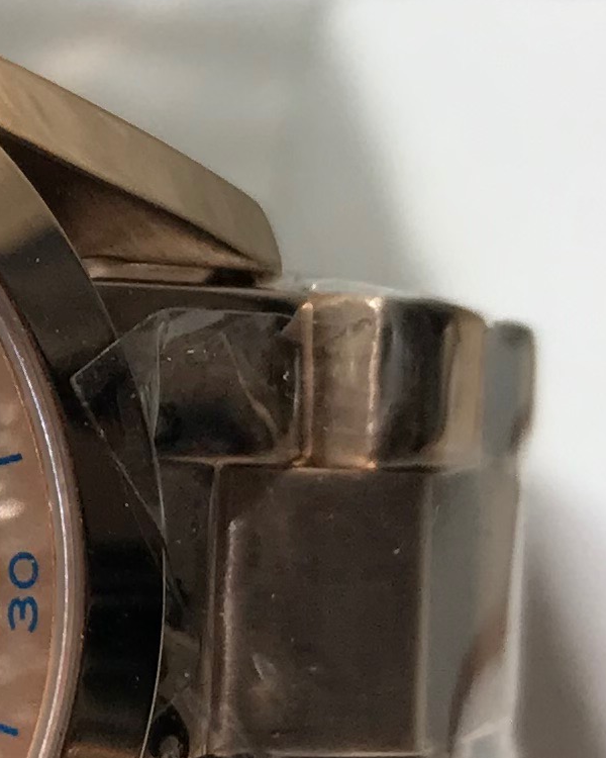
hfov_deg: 9.9
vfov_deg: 13.1
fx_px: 3296
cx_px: -482
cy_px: 506
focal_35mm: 147
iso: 20
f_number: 1.8
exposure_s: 1/101
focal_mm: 3.99
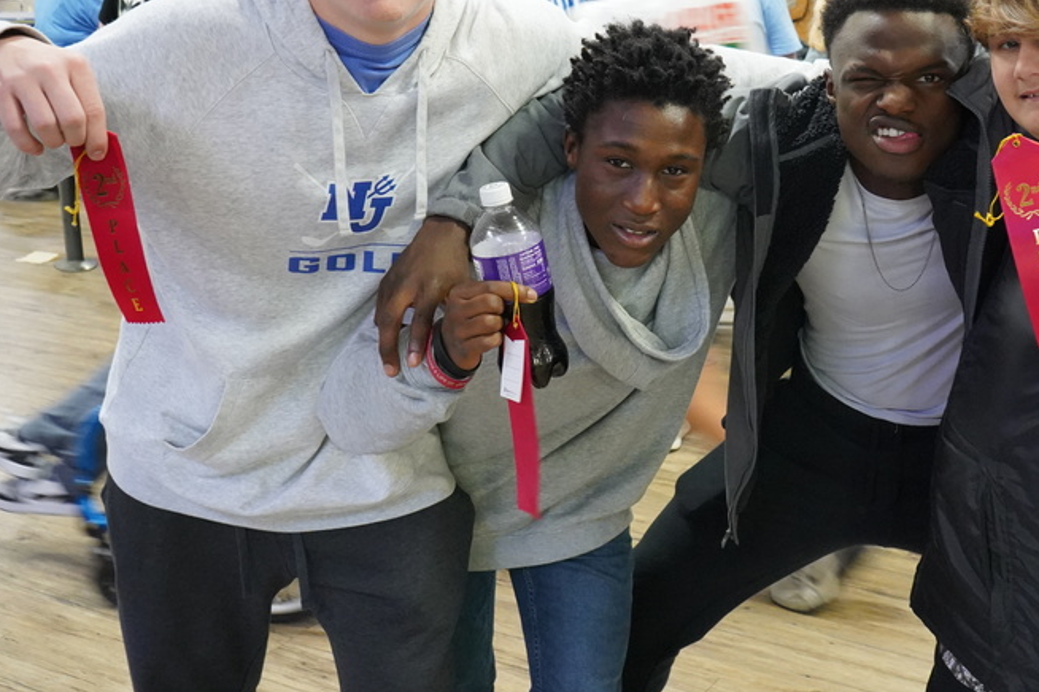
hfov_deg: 41.4
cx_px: 689
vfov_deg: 28.4
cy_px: 209
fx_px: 1356
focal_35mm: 47
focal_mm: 30
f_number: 7.1
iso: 8000
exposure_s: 1/30
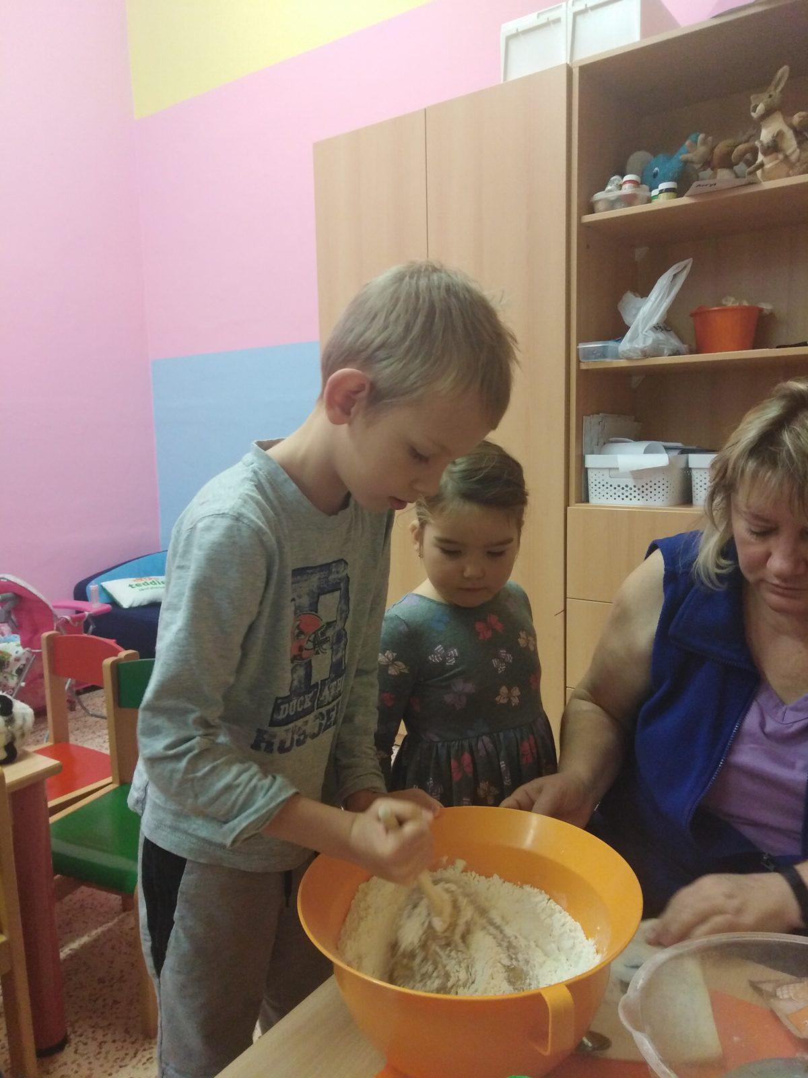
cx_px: 404
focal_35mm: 26
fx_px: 809
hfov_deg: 53.1
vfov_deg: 67.3
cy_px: 539
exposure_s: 1/33.3
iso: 390
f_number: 2.2
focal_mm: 3.46
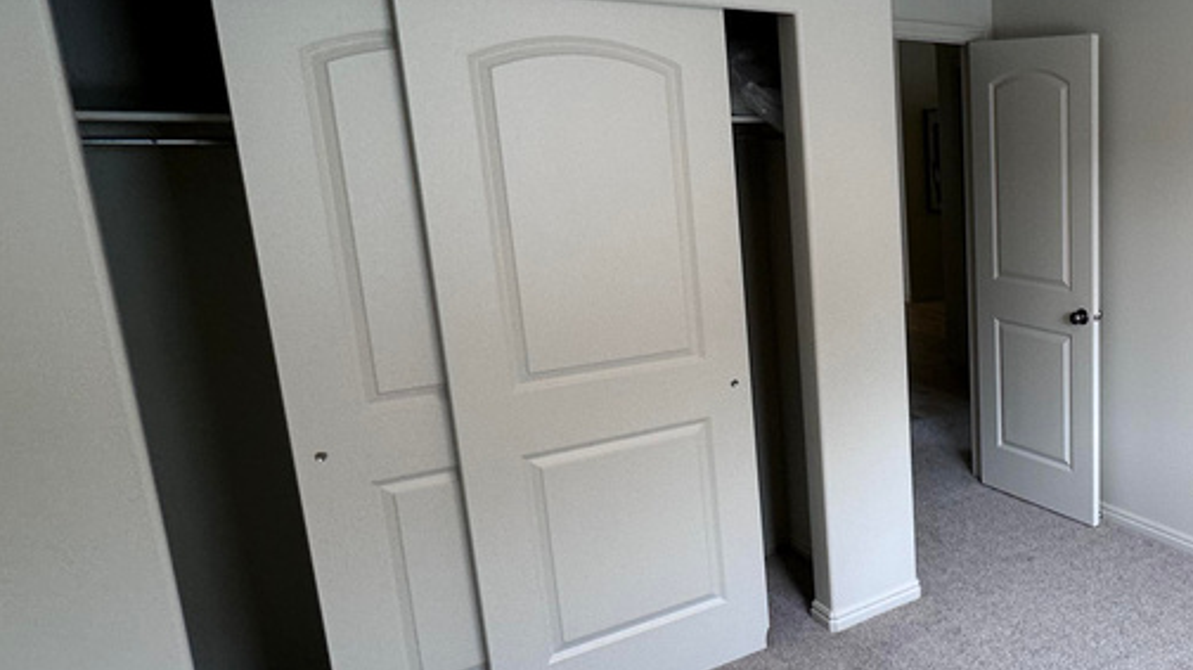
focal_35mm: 31
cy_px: 329
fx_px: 980
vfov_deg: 37.7
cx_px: 1169
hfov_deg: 51.4
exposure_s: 1/120
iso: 125
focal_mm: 2.22
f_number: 2.2
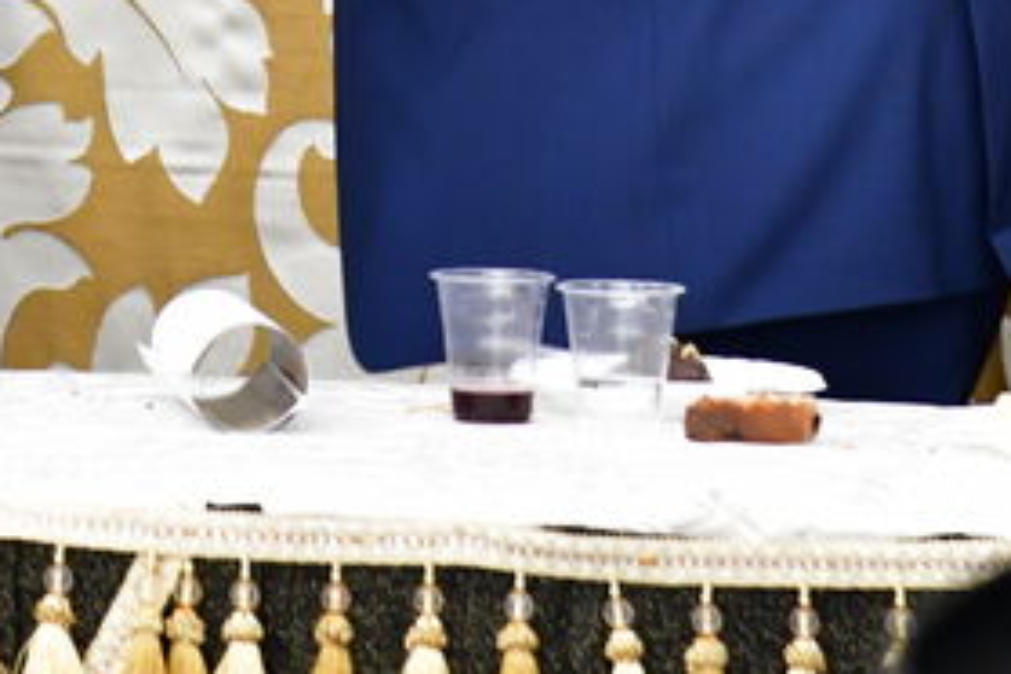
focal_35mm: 603
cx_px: -315
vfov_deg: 2.3
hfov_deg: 3.4
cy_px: -904
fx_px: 16933
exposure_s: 1/100
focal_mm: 120
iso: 2500
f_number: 5.6
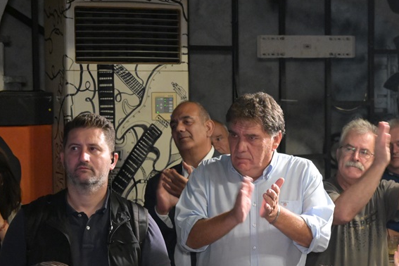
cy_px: 193
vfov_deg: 13.1
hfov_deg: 19.5
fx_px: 1153
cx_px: 314
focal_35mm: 104
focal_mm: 59
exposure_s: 1/80
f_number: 4
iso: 6400
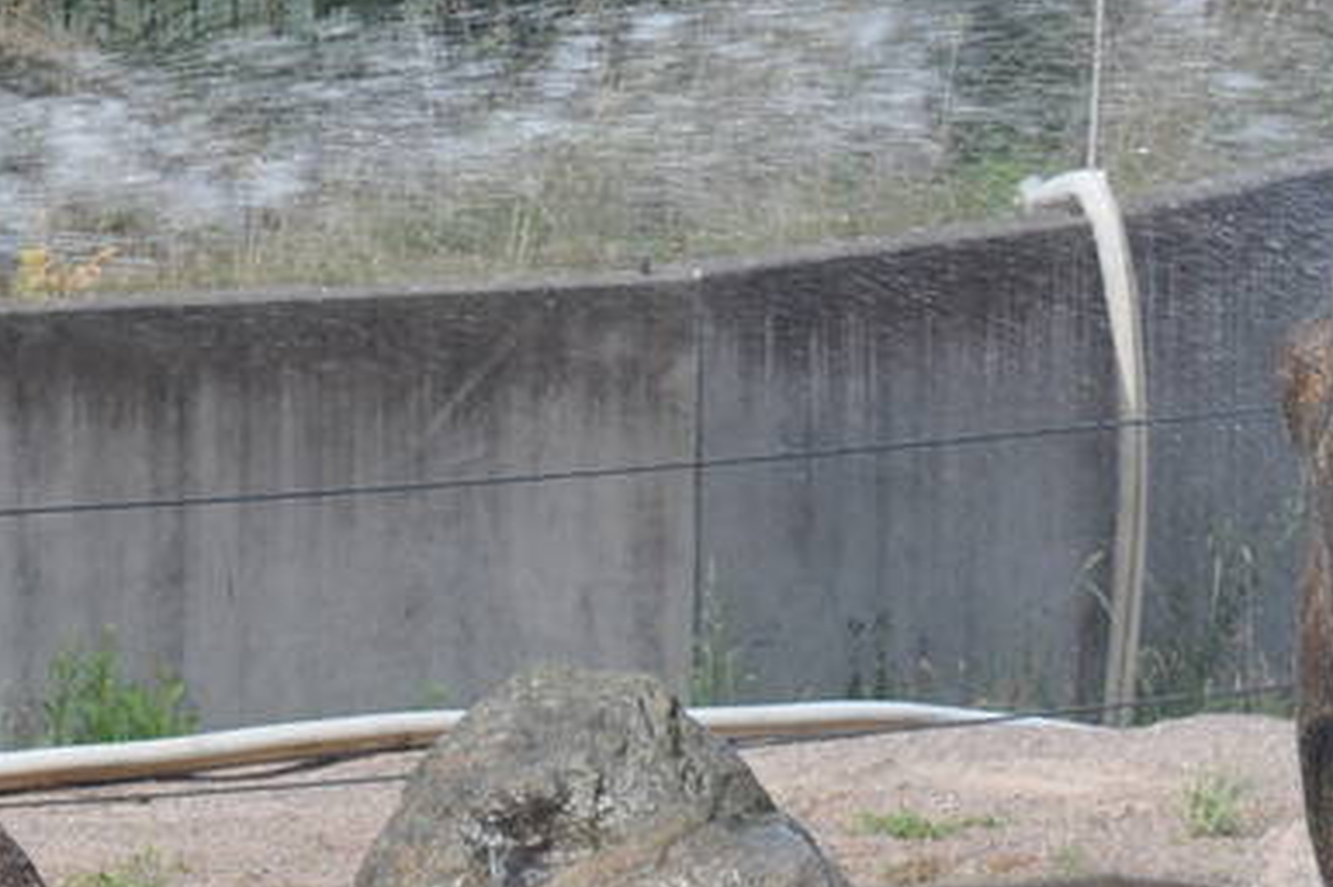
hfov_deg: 3.9
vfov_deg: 2.6
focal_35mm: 530
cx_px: 765
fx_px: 19610
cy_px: 1246
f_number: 8
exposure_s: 1/250
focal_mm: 85
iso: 200
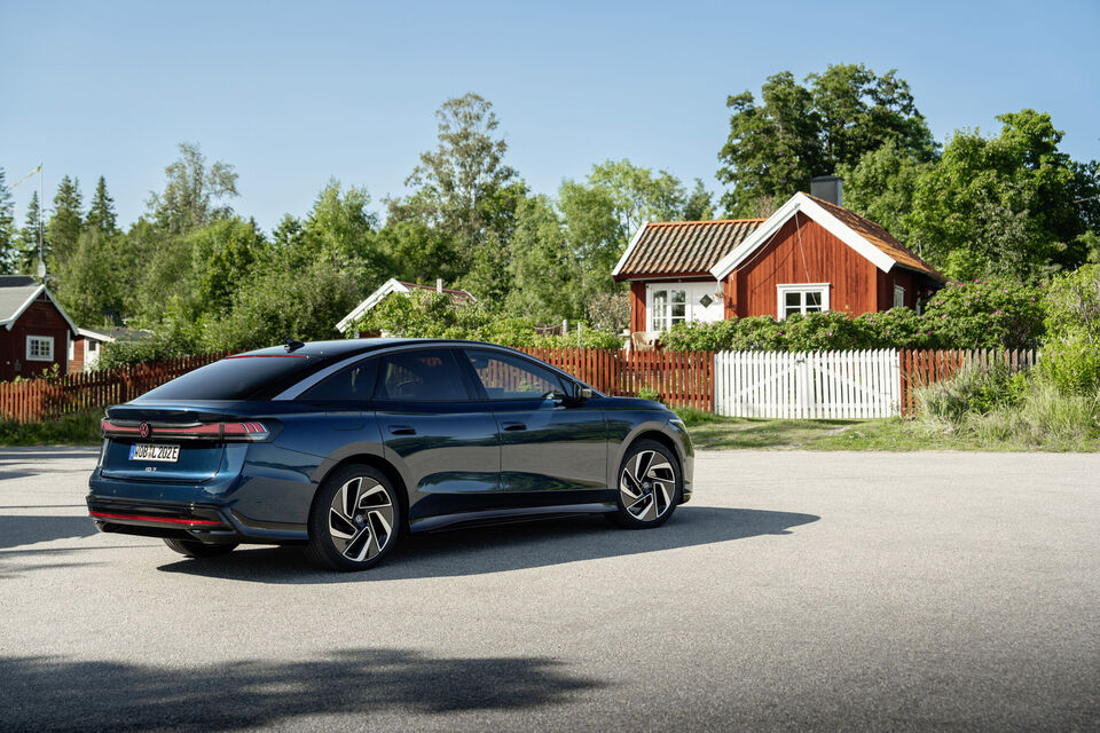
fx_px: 1711
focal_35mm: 56
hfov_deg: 35.6
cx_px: 550
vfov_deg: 24.2
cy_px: 366
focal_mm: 56
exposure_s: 1/400
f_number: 4
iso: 100
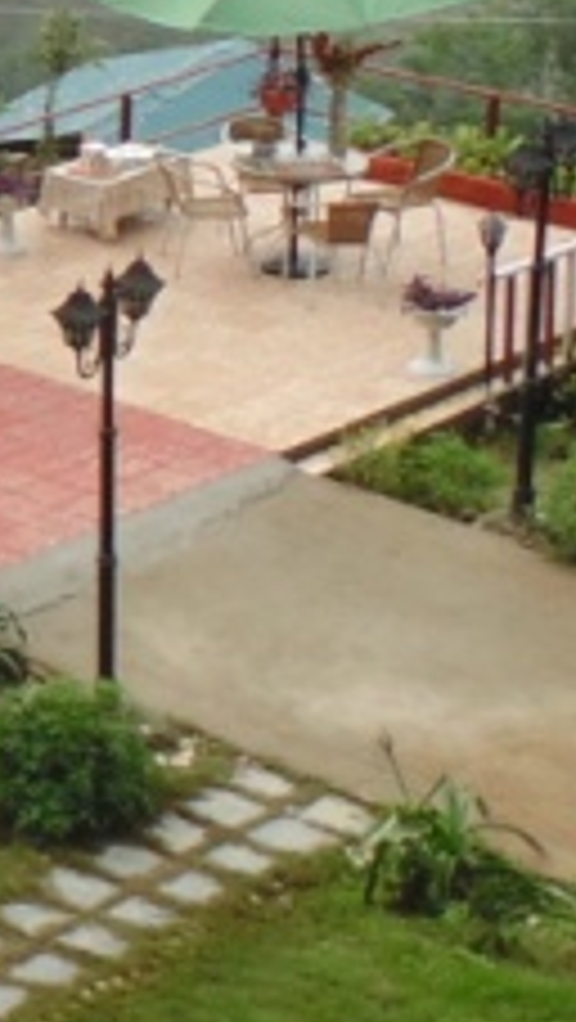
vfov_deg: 19.2
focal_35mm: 108
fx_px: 2927
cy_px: 5
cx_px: -1076
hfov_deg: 9.3
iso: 80
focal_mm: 4
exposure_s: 1/320
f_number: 3.1
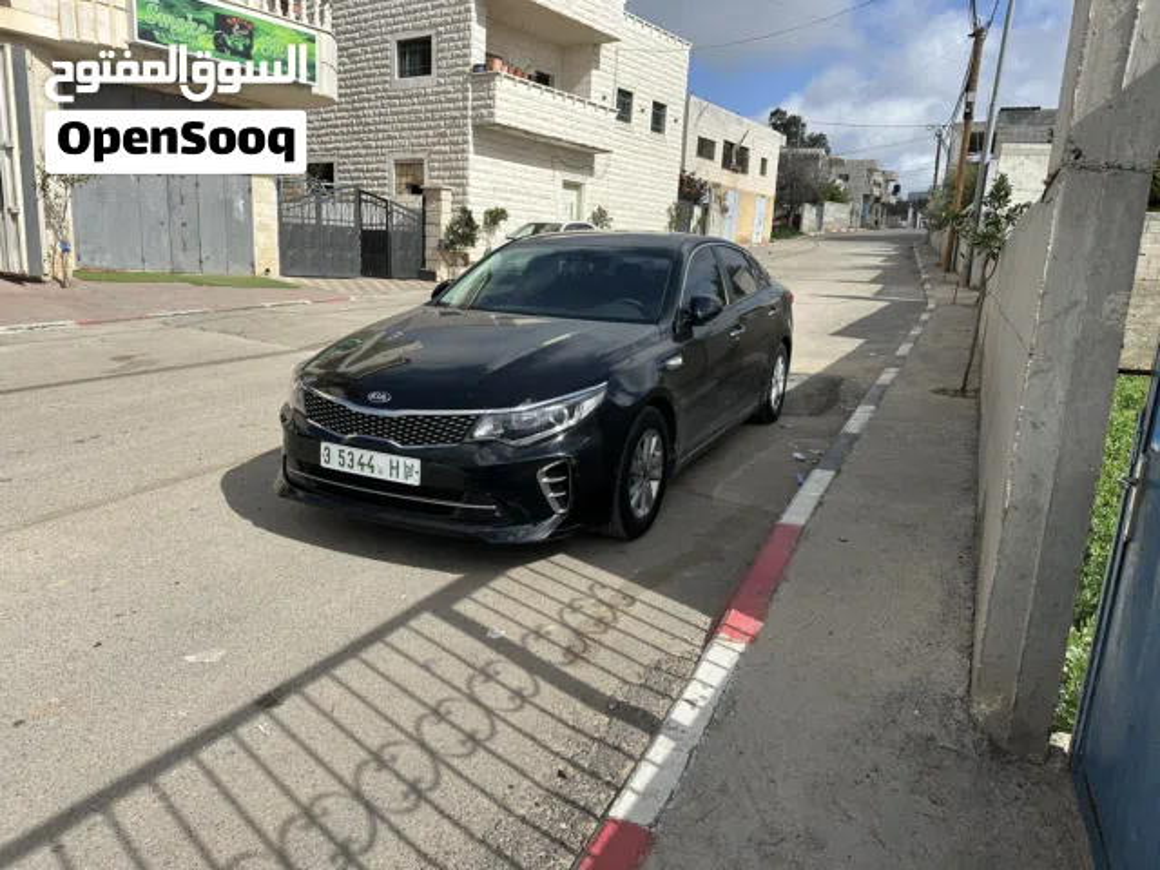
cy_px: 435
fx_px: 804
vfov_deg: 56.8
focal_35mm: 24
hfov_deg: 71.6
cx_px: 580
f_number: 1.78
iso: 80
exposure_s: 1/5525
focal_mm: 6.86
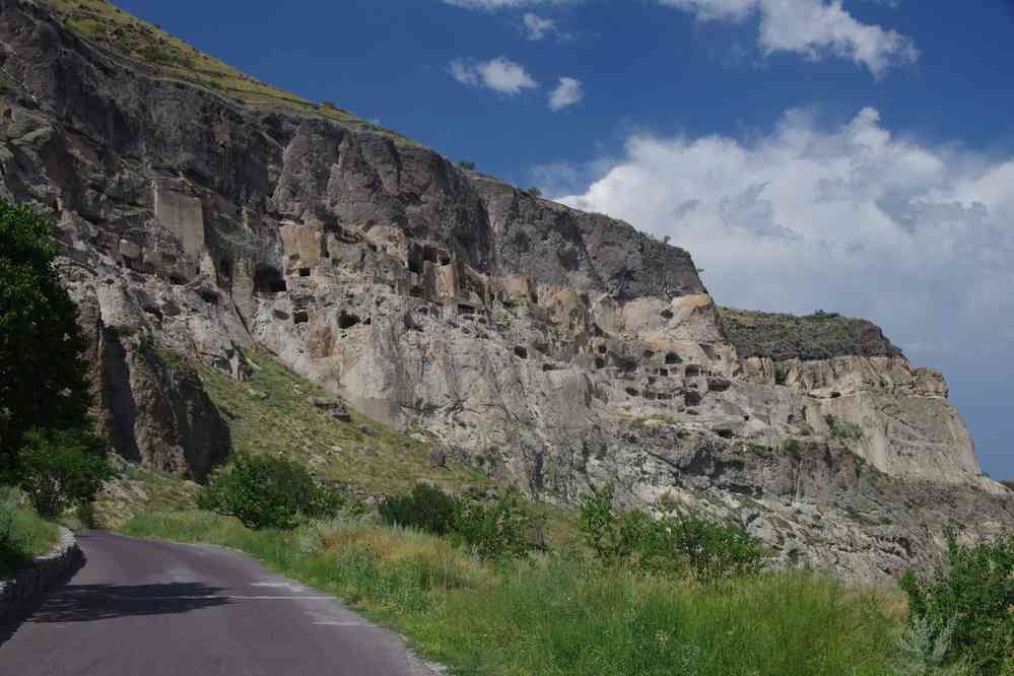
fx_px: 1211
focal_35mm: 43
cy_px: 338
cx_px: 507
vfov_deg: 31.2
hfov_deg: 45.4
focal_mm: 29.4
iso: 200
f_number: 11
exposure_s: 1/100
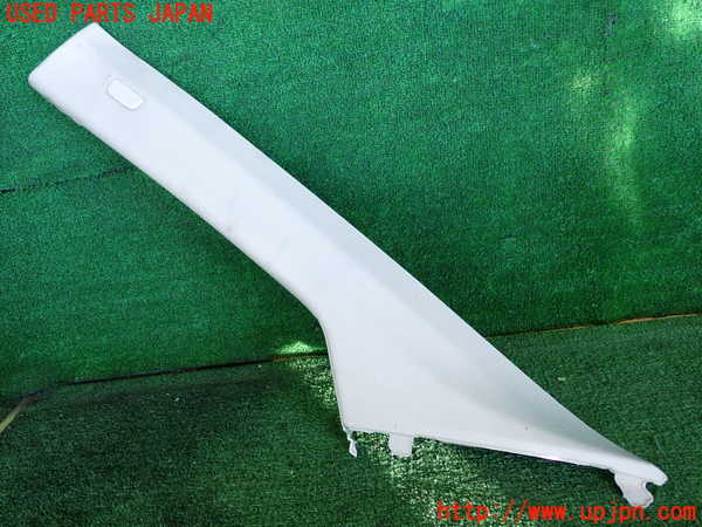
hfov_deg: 56.8
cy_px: 264
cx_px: 351
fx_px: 649
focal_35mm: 32
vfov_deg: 44.2
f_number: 2.4
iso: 125
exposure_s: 1/125
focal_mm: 5.79
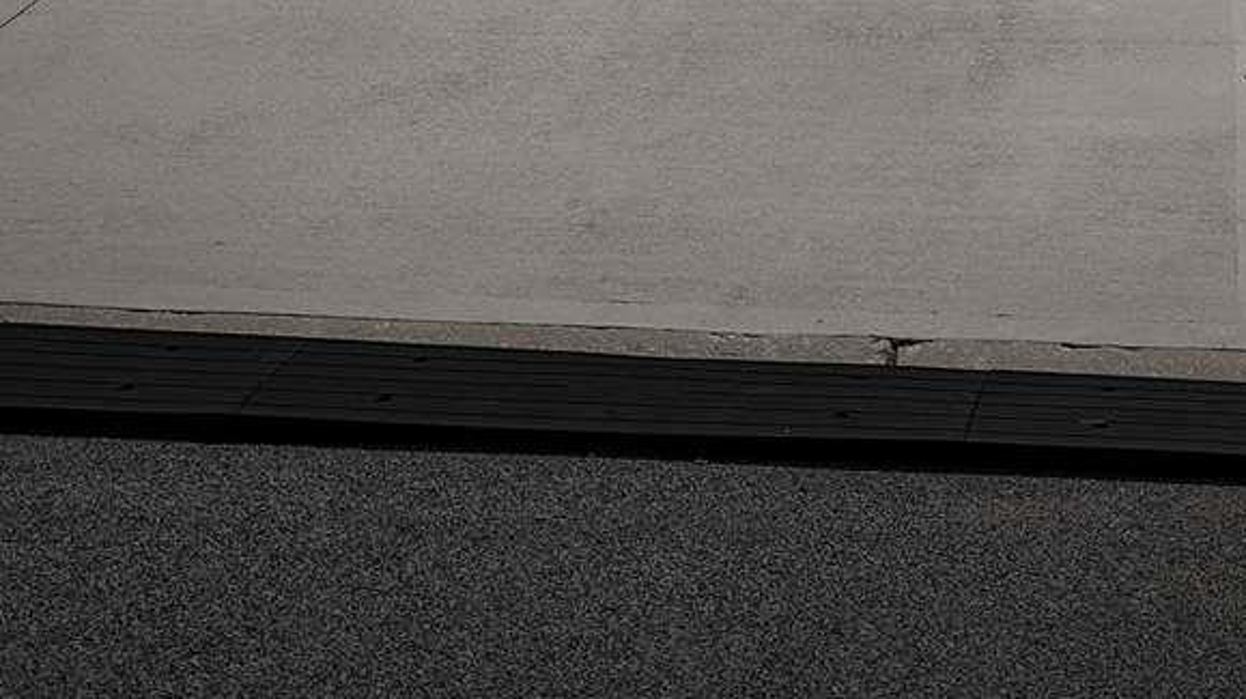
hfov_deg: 22.8
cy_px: -572
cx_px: 1291
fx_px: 2939
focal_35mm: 89
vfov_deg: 12.4
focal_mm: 16
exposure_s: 1/320
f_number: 9
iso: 160
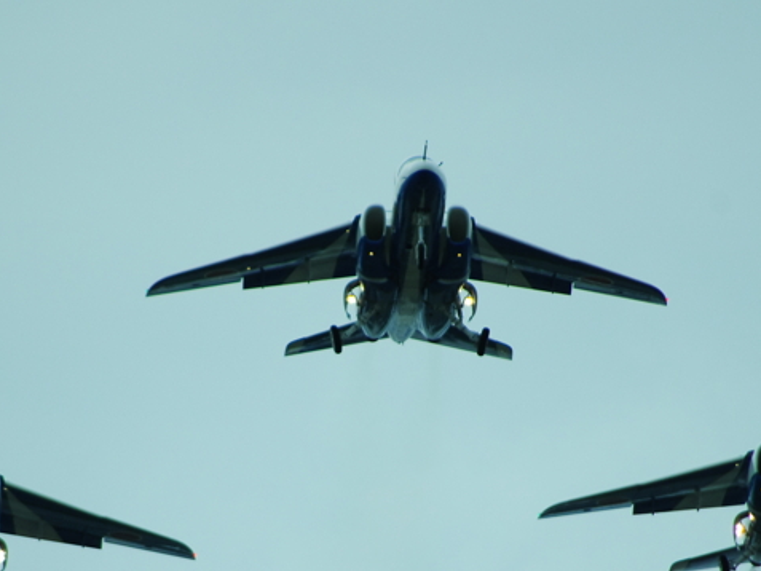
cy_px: 466
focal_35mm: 927
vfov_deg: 1.6
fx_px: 20384
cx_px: 305
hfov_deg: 2.1
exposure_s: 1/3200
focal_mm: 300
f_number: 5.8
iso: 800
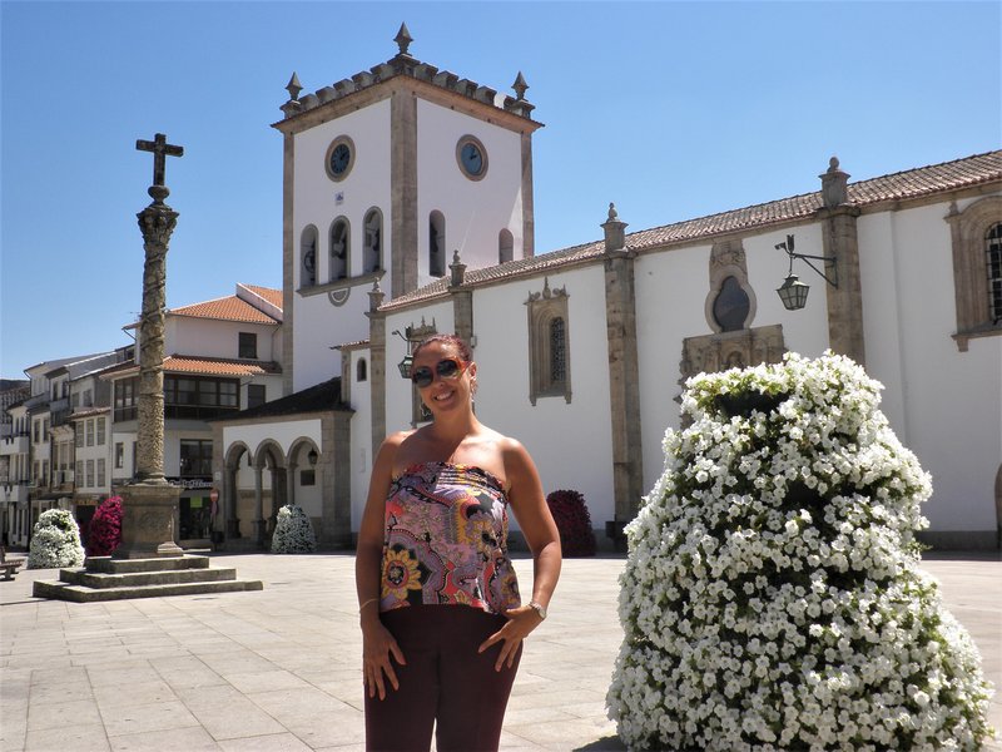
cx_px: 501
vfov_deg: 39.7
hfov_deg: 51.4
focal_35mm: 36
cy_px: 376
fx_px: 1042
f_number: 5.6
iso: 64
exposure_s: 1/250
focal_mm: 6.3
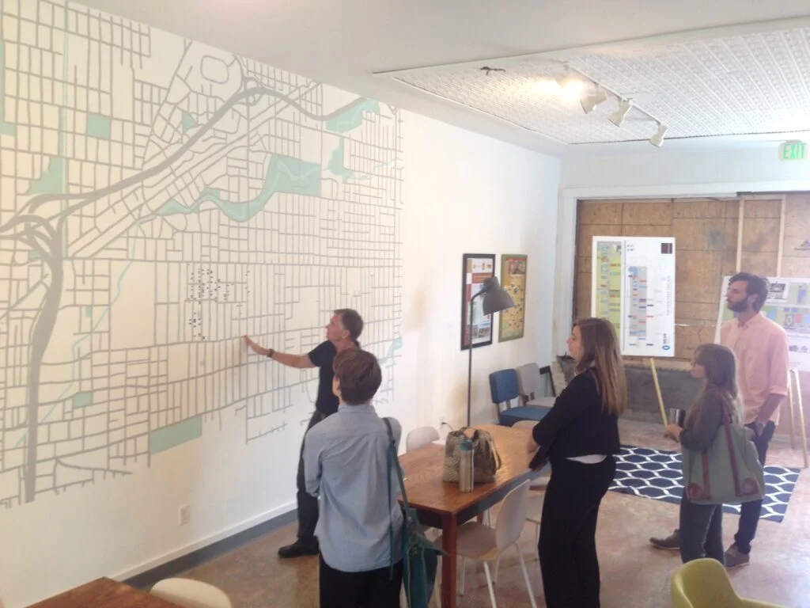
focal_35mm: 33
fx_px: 772
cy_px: 304
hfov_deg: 55.4
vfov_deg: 42.9
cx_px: 405
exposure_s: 1/20
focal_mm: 4.12
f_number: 2.4
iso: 64
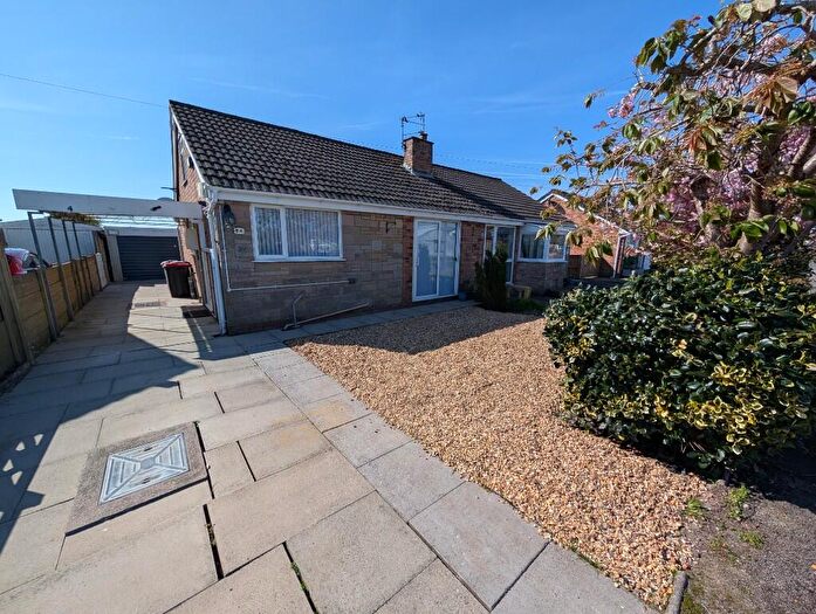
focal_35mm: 12
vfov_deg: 94.7
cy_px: 307
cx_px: 408
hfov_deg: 110.4
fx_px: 283
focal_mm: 2.02
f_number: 1.7
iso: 53
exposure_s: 1/3663
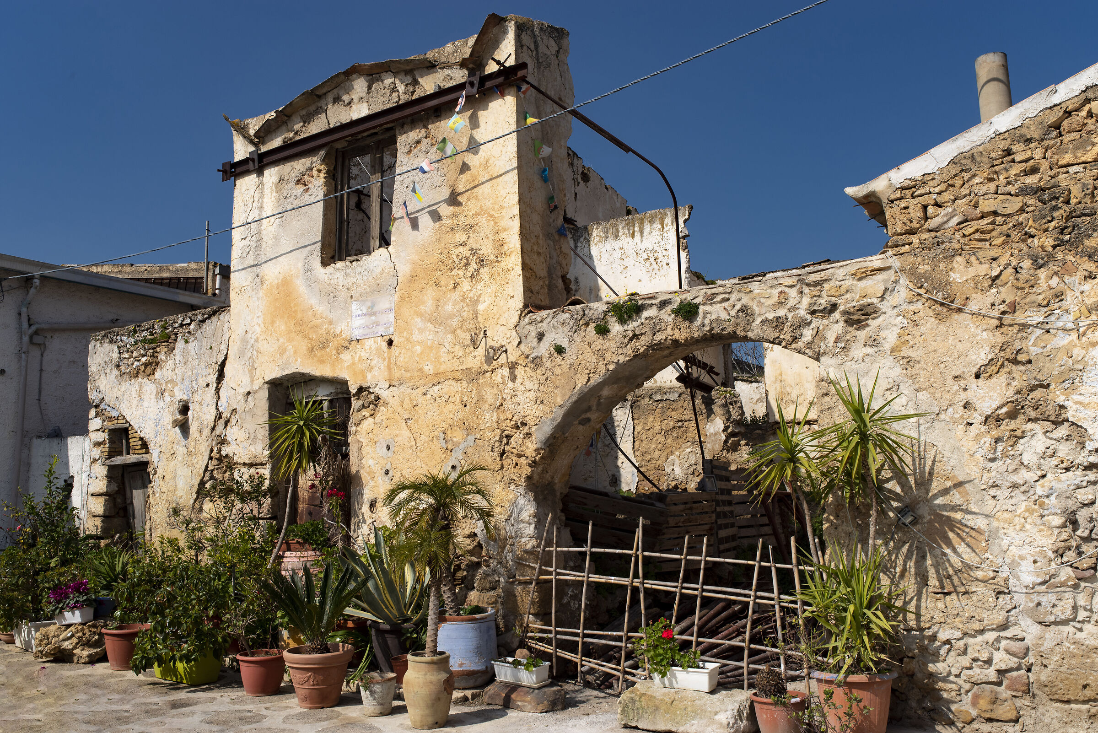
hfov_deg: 54.4
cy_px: 366
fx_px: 1068
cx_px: 549
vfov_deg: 37.9
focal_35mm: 35
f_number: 14
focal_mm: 35
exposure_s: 1/250
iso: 200
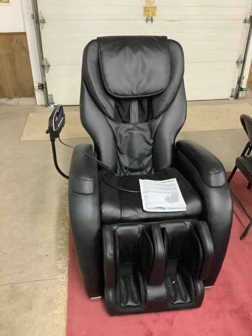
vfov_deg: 58.4
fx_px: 301
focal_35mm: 31
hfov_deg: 45.4
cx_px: 126
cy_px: 168
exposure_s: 1/30
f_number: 2.4
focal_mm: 3.3
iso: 800
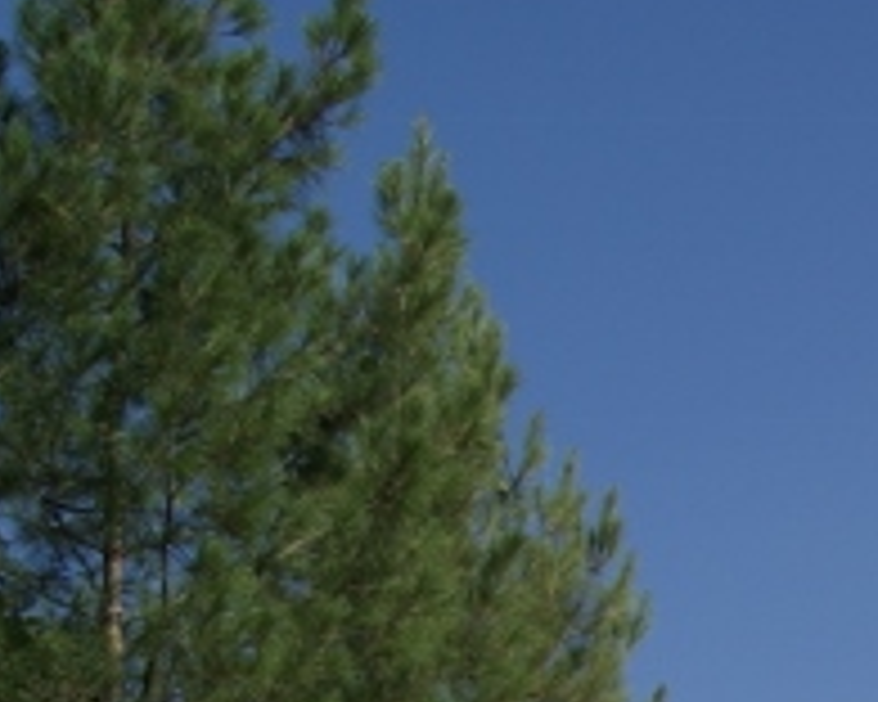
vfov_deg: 10.7
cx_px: 1625
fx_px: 3612
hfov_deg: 12.5
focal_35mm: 139
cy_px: 1066
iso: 100
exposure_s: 1/320
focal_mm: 24
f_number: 9
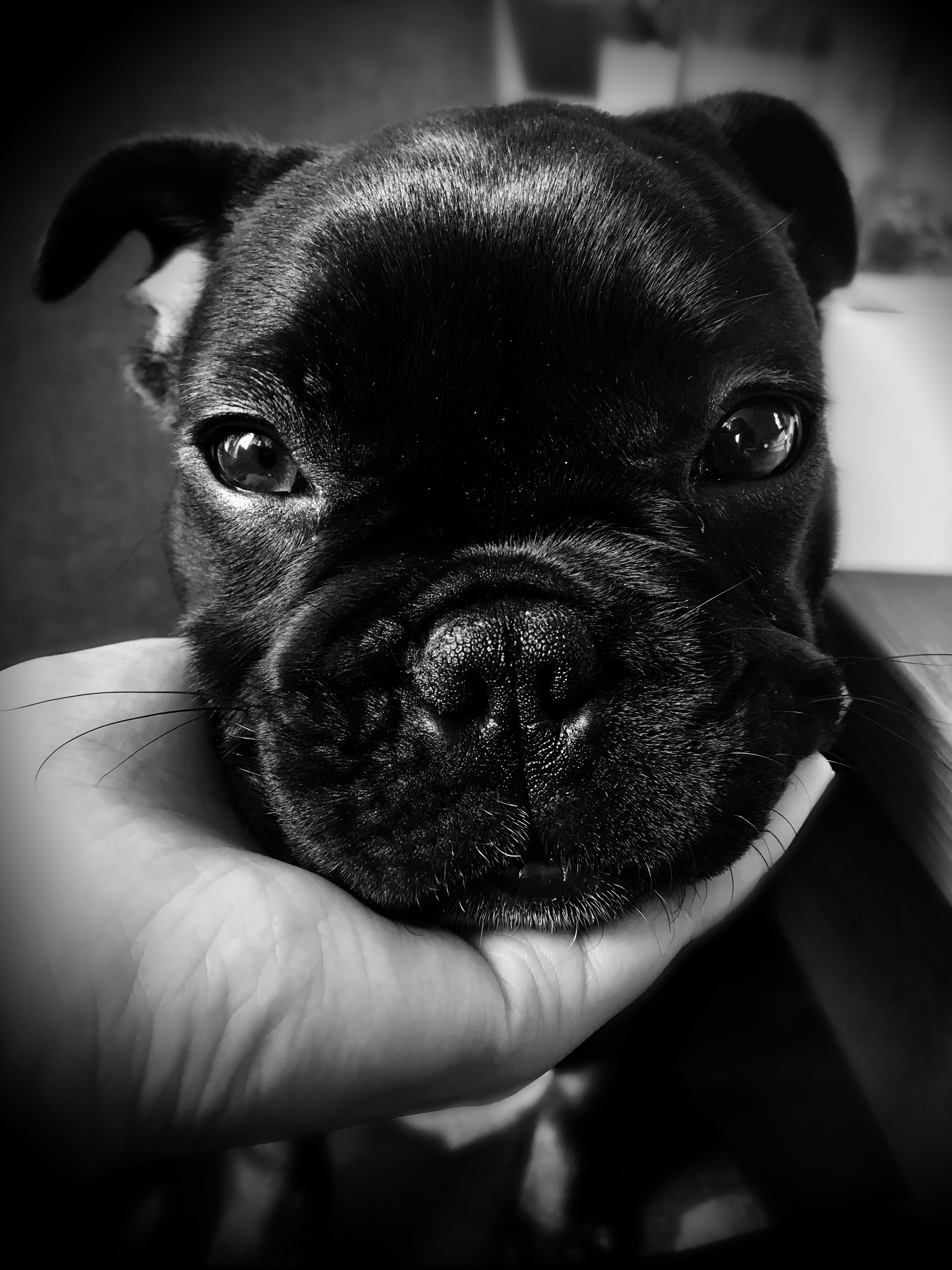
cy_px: 635
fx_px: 1063
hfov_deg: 48.2
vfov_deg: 61.7
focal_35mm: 29
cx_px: 476
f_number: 2.2
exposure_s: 1/33
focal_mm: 4.15
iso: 100
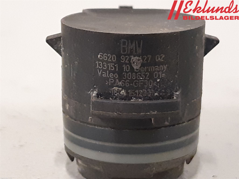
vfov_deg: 53.1
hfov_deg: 67.3
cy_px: 90
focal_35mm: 26
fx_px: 180
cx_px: 120
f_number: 1.7
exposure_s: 1/50
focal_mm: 3.93
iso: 320
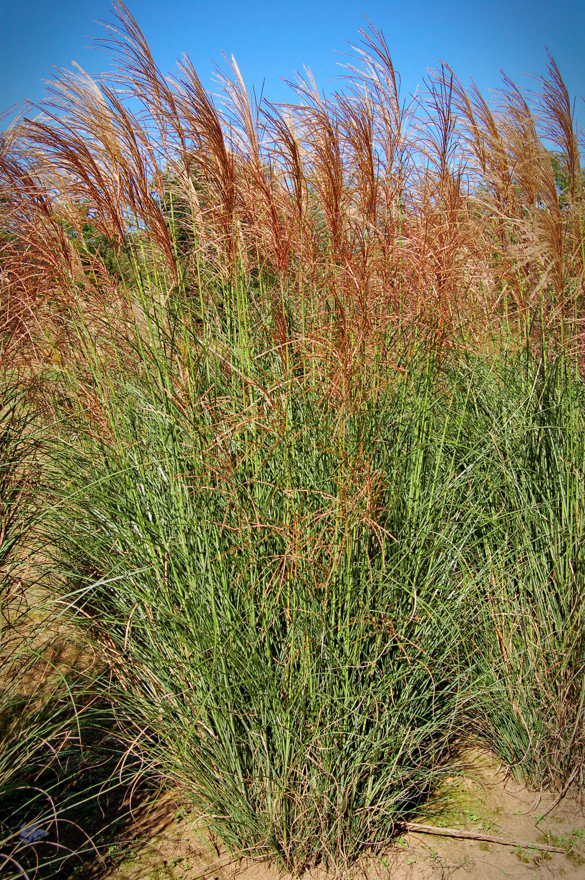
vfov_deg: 55.1
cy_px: 440
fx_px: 842
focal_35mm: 34
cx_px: 292
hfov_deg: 38.3
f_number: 8
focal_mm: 23
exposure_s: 1/250
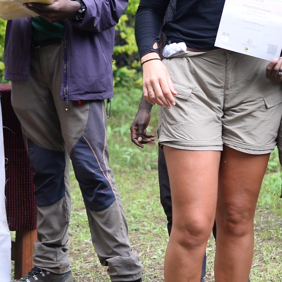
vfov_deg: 10.2
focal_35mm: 172
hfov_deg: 10.2
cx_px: 88
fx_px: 1585
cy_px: 130
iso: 140
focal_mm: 50
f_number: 2.8
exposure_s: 1/250
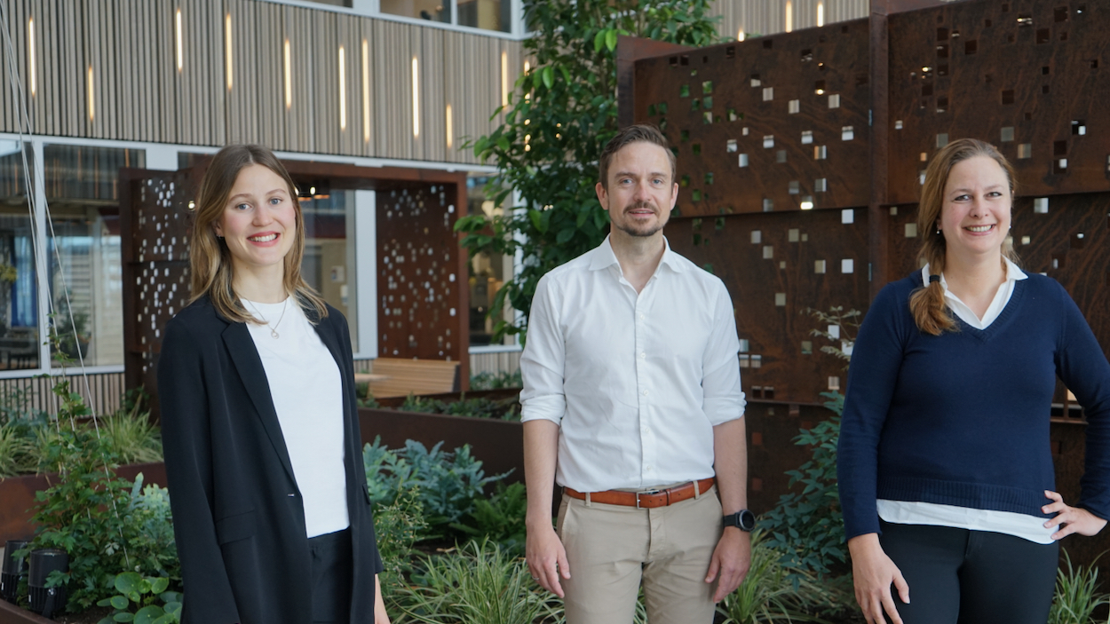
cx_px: 567
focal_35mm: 44
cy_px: 367
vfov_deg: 27.1
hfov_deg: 46.4
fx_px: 1295
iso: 640
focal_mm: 41
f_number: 4
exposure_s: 1/160
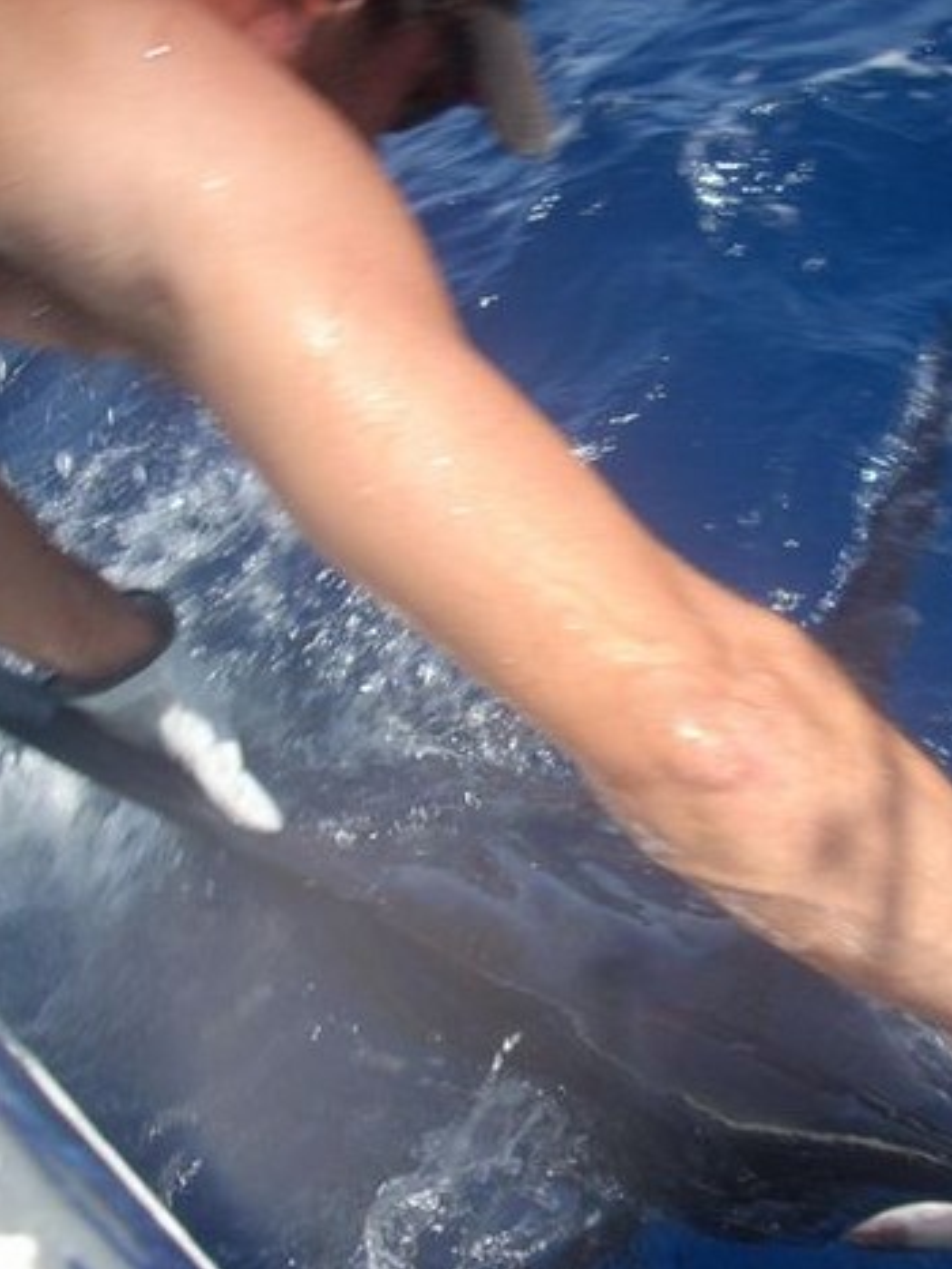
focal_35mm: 50
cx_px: 680
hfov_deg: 28.8
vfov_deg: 38.2
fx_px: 1832
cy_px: 632
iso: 64
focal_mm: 6.2
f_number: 5.6
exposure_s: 1/169
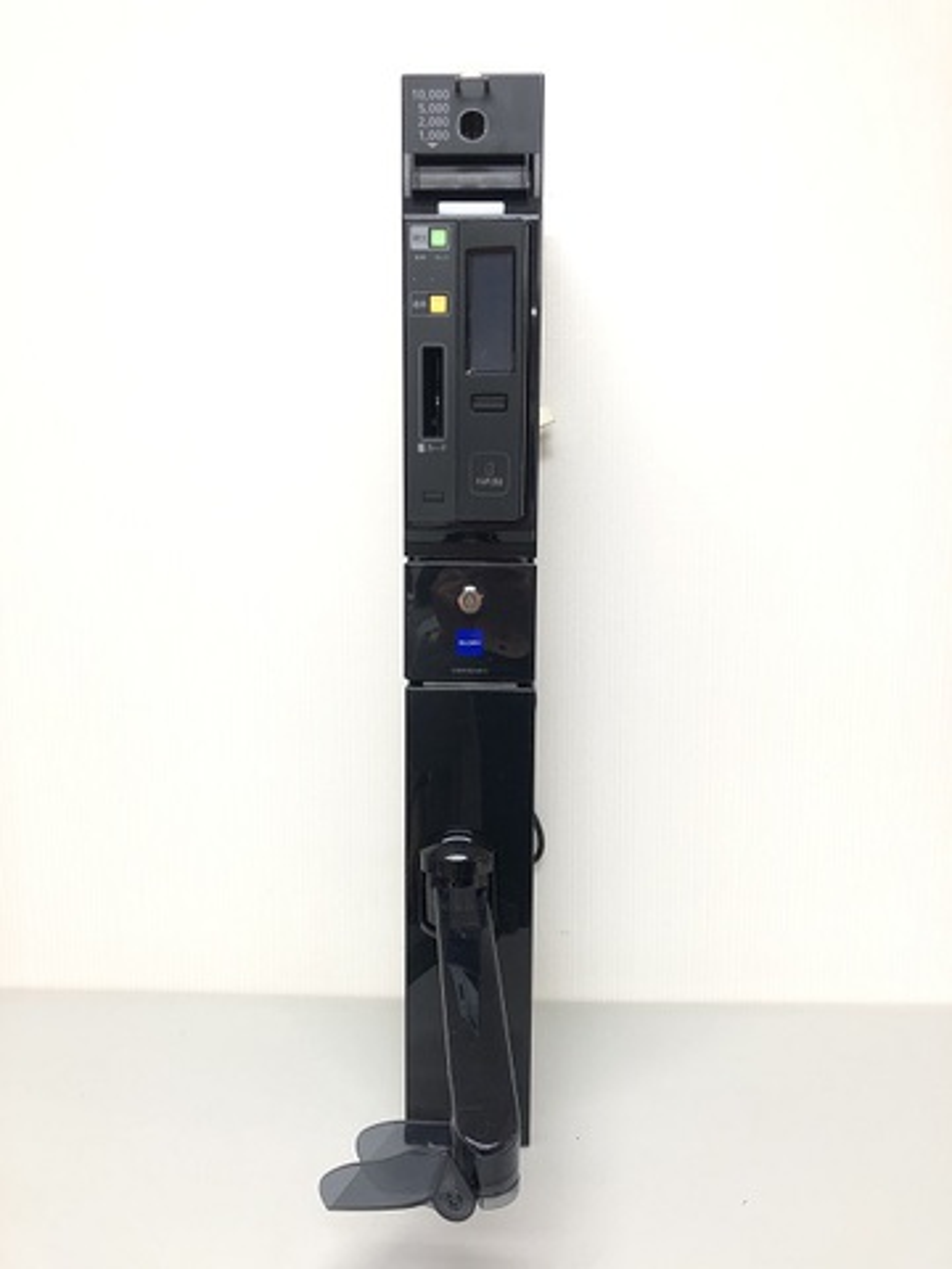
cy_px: 634
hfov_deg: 49.7
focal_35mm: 28
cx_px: 476
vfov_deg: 63.4
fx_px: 1027
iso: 25
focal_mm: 3.99
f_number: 1.8
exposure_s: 1/33
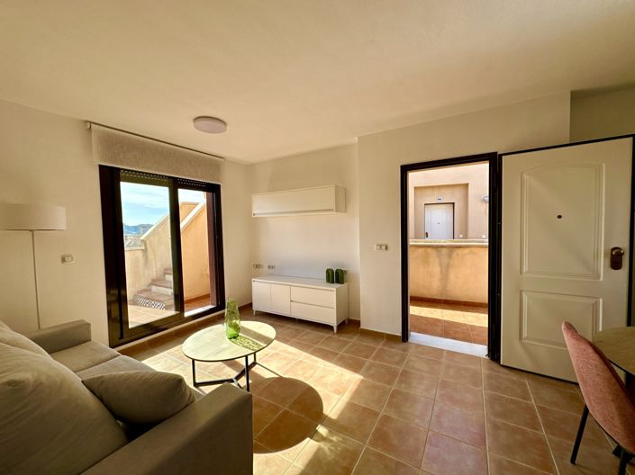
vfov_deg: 85.6
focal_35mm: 14
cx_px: 318
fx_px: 257
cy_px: 238
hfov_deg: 102.1
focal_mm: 2.22
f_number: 2.2
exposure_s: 1/498
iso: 40
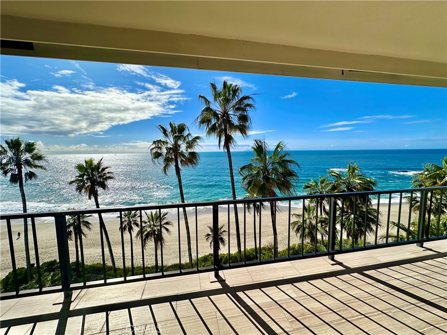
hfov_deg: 102.1
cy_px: 168
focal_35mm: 14
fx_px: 181
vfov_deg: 85.7
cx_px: 224
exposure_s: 1/4651
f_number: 2.2
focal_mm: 2.22
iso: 50
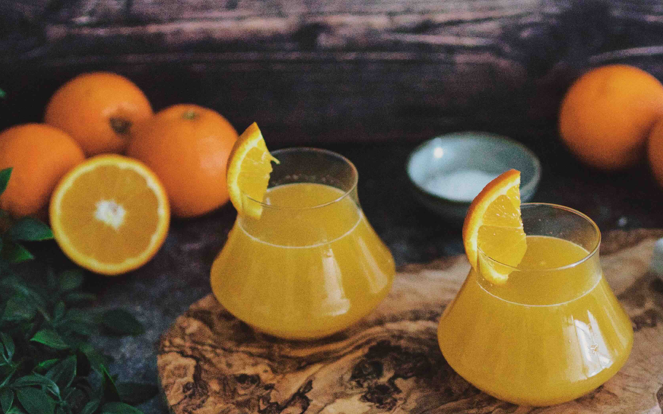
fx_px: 1662
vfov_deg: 14.2
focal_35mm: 92
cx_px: 411
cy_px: 248
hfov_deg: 22.5
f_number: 1.8
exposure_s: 1/80
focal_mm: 35
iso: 5000
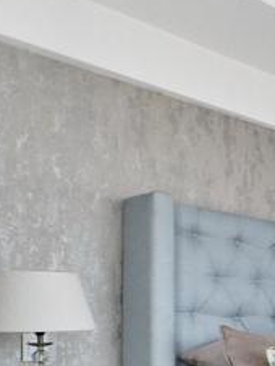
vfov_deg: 35.2
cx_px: 611
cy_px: 333
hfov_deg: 16.6
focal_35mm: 51
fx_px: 539
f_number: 10
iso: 800
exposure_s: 1/200
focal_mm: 10
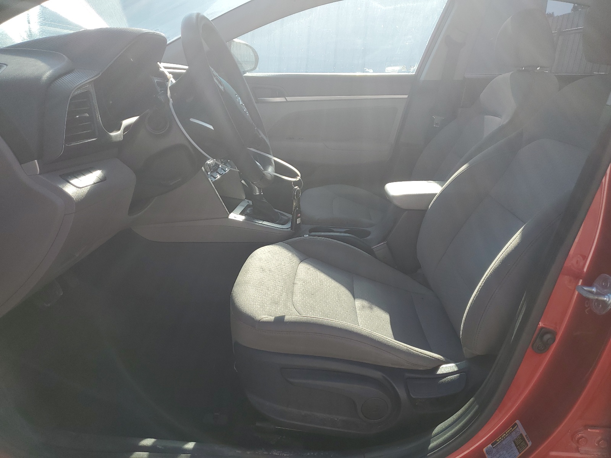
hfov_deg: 67.3
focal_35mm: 26
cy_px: 229
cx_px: 306
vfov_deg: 53.1
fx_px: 459
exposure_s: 1/1250
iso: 50
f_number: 1.5
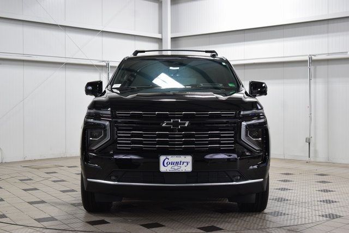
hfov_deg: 36.9
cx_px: 174
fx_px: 524
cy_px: 116
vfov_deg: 25.1
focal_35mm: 54
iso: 1600
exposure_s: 1/60
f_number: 6.3
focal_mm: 36
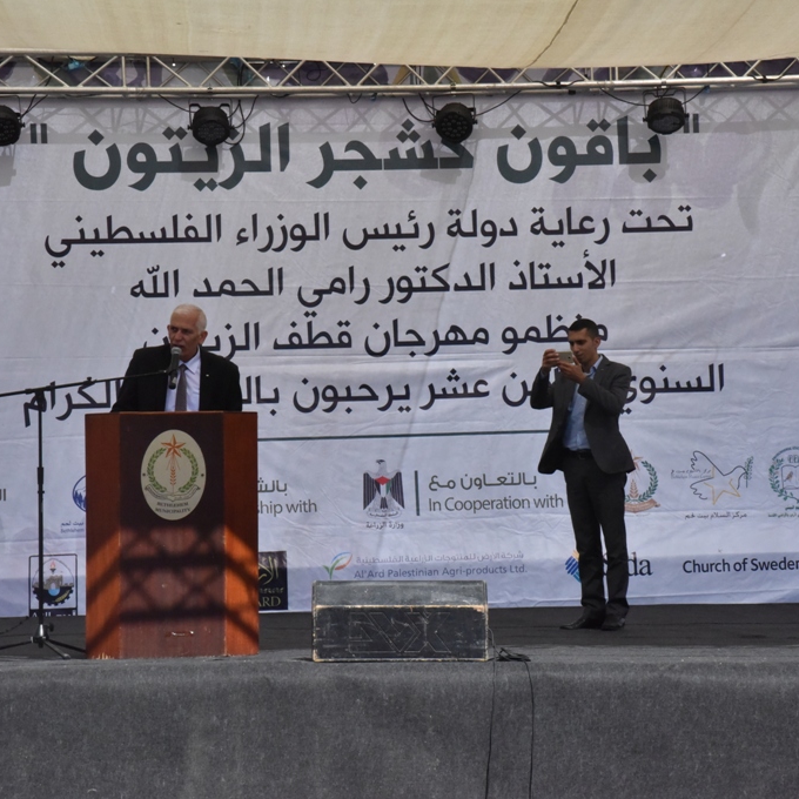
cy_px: 400
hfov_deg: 15.8
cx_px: 417
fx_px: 2873
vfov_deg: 15.8
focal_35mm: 110
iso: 3200
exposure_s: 1/2000
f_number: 22
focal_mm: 86
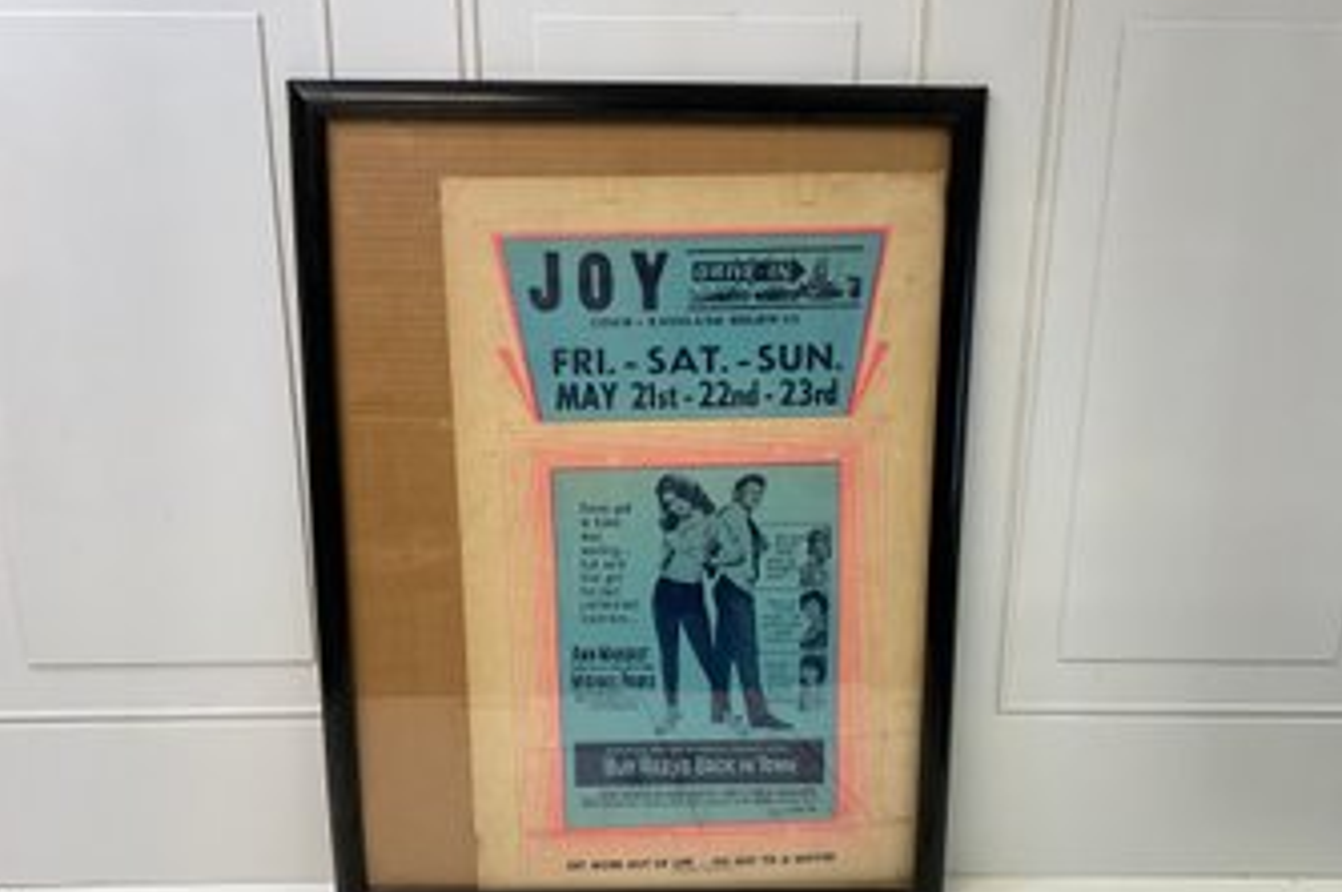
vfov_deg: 42.2
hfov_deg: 60.3
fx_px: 1154
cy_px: 492
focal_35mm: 31
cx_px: 685
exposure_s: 1/120
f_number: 1.8
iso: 50
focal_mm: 3
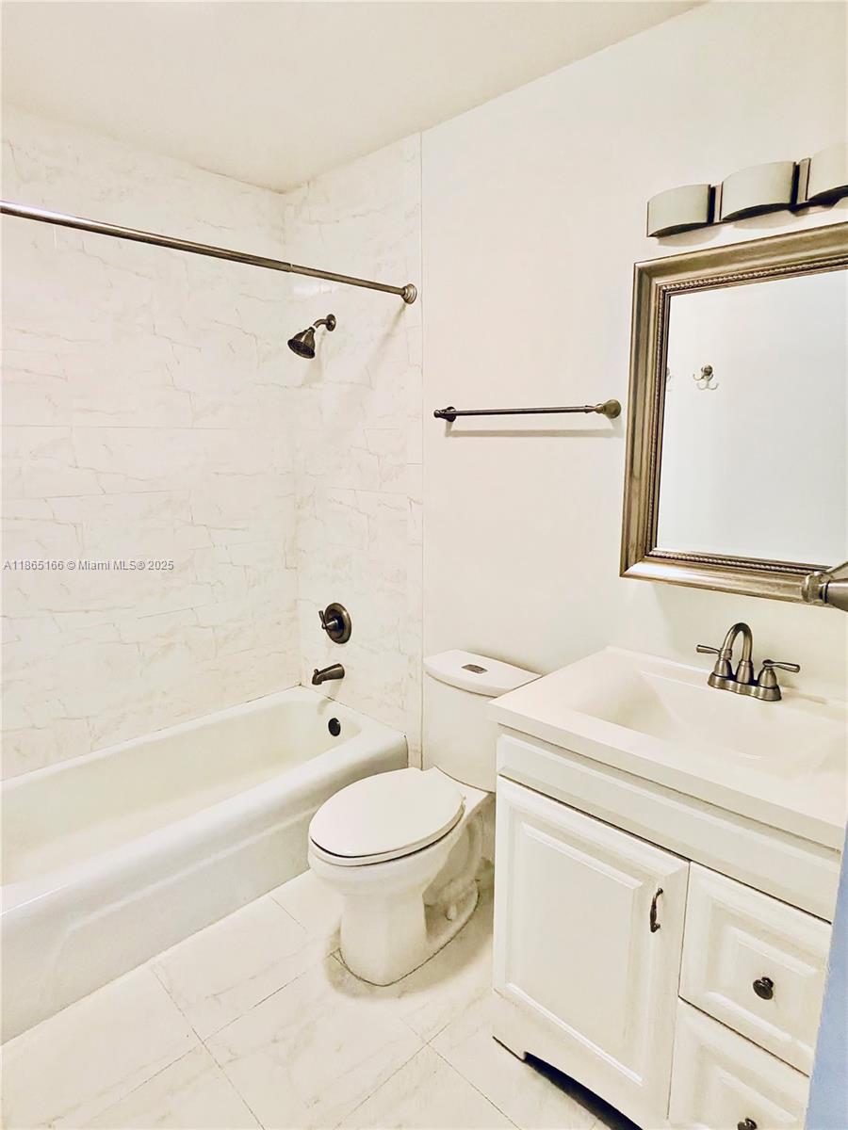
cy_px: 565
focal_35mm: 13
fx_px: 425
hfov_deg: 89.9
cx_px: 424
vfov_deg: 106.2
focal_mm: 2.24
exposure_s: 1/59.9
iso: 1311
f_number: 2.2
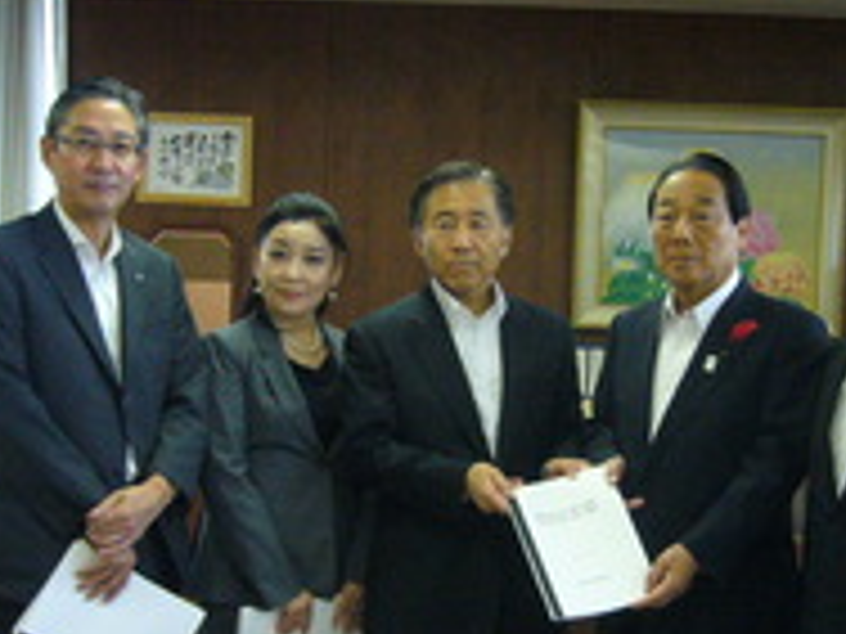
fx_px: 1613
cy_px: 459
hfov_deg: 29.3
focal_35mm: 66
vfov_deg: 22.1
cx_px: 511
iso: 400
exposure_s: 1/60
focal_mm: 5.8
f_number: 2.8
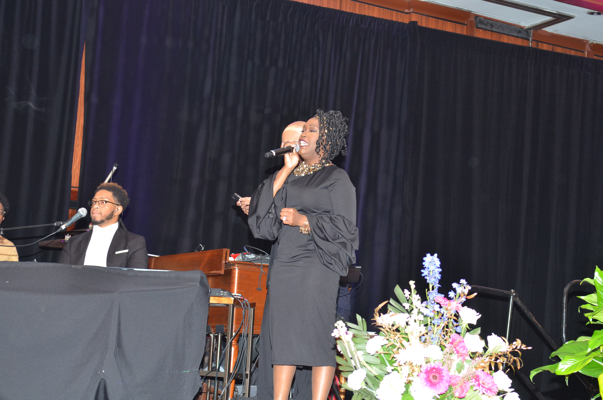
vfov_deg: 18.8
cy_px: 200
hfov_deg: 28.1
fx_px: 1204
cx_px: 302
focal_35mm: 72
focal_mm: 48
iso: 800
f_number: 4
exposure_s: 1/60
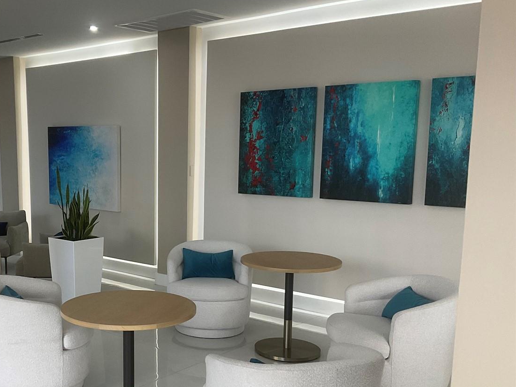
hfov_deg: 43.6
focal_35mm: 42
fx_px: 626
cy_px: 244
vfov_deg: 34.2
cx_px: 143
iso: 64
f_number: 1.8
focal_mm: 3
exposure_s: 1/112
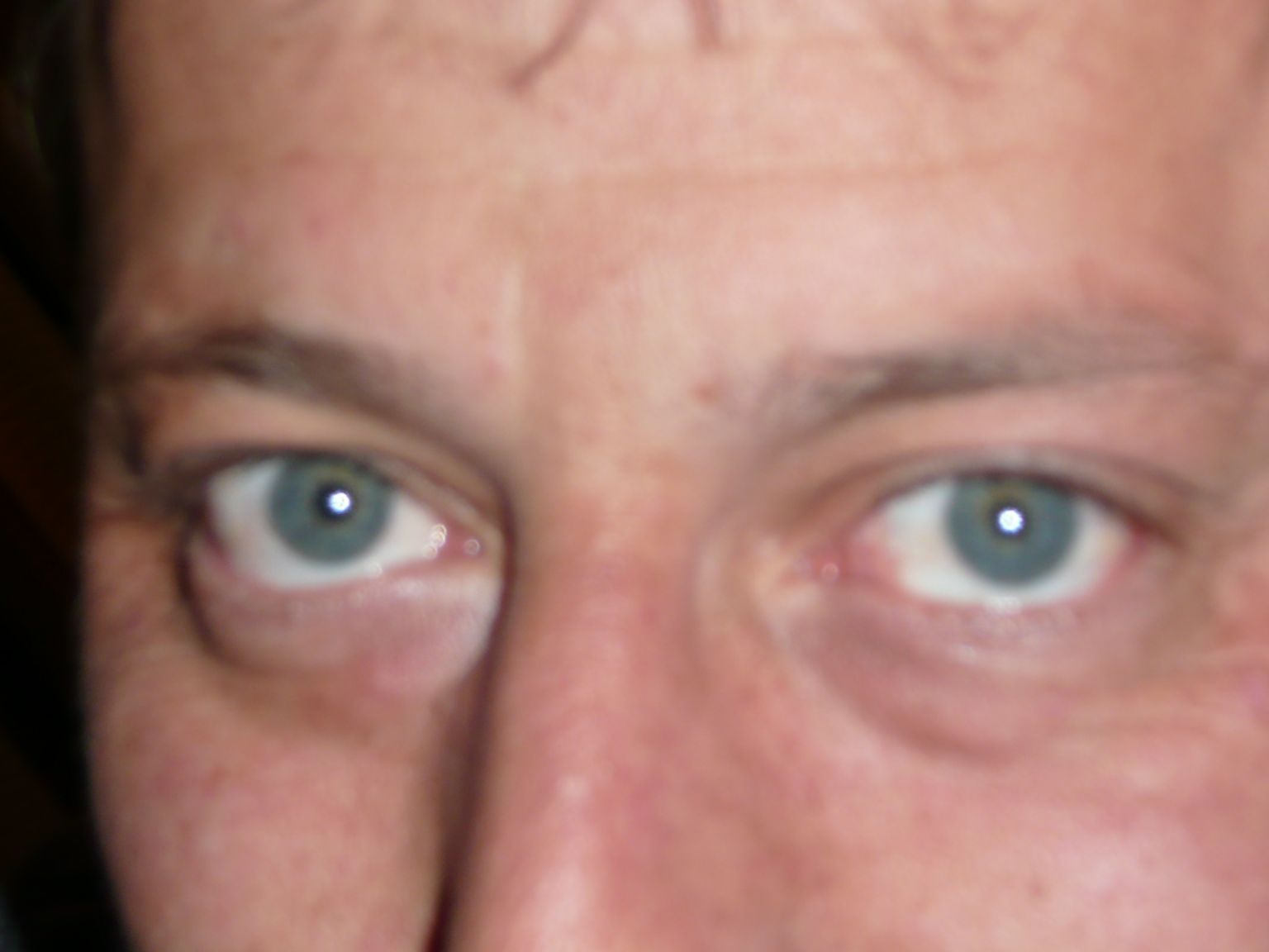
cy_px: 476
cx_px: 634
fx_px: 4216
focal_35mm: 115
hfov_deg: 17.1
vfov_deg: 12.9
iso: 100
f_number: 4.7
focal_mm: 15.7
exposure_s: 1/30
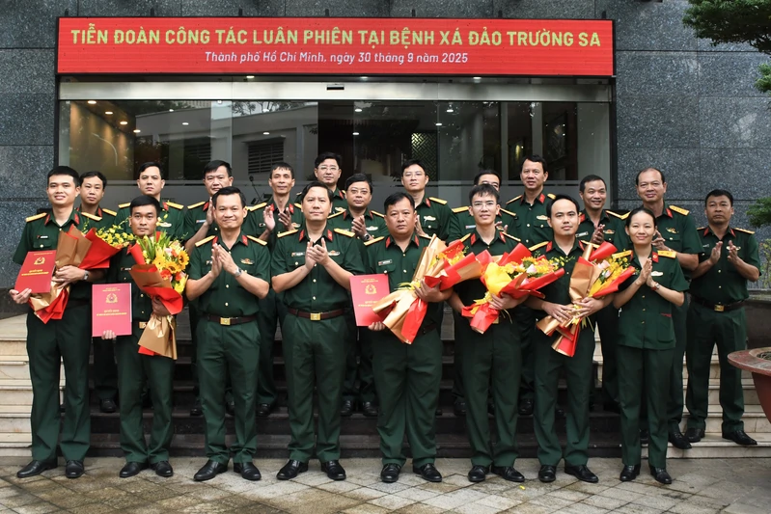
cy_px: 257
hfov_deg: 61.9
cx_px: 386
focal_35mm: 30
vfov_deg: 43.6
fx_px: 643
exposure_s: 1/125
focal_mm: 20
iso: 1000
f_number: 9
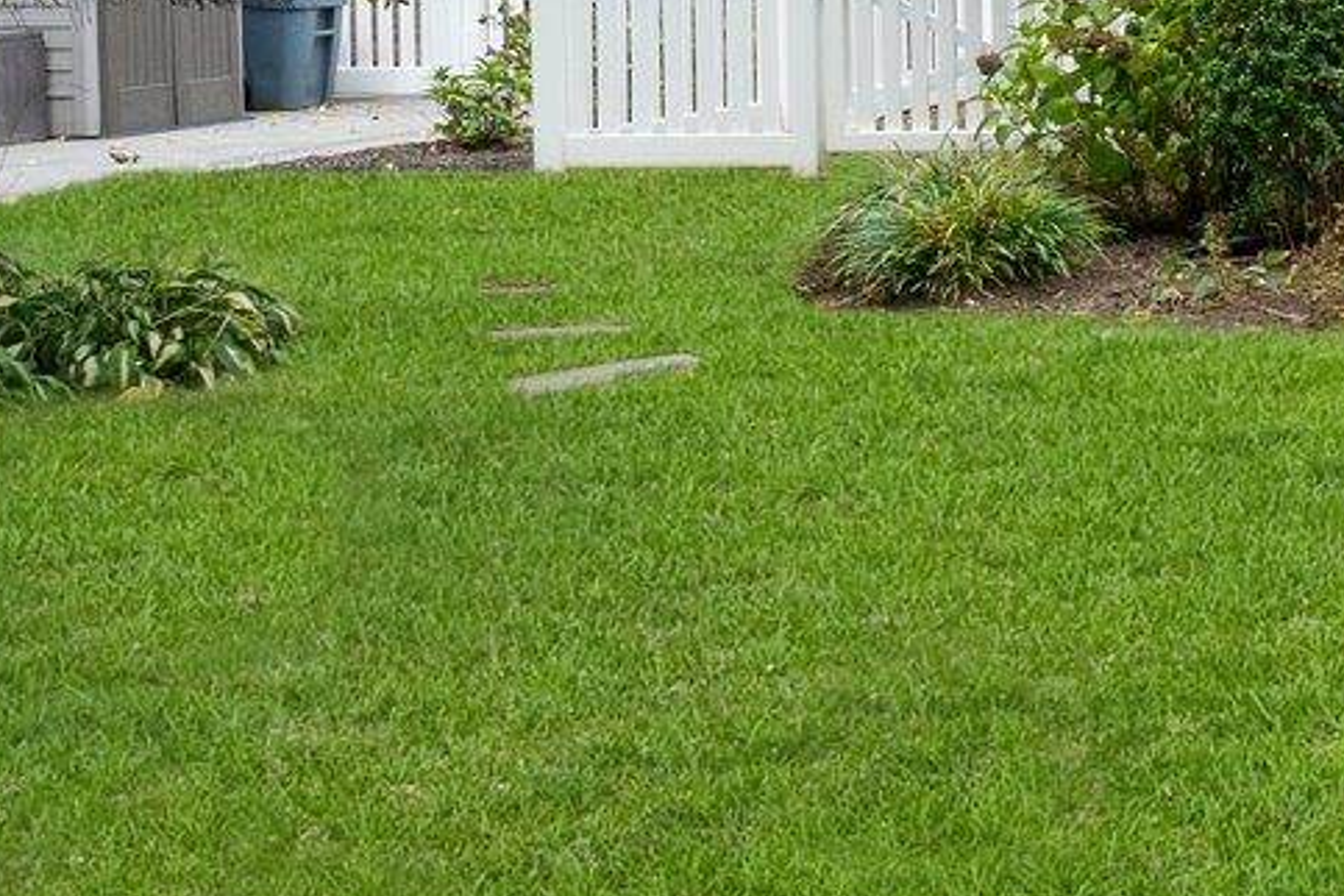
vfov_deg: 15.1
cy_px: 21
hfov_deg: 18.0
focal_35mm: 89
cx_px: 2454
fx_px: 3322
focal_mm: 14
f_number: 10
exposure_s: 1/160
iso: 400
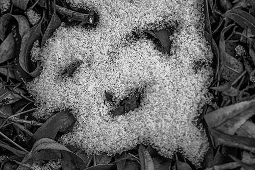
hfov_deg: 9.8
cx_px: 128
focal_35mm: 210
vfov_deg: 6.5
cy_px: 85
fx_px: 1487
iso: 110
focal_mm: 210
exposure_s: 1/250
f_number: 6
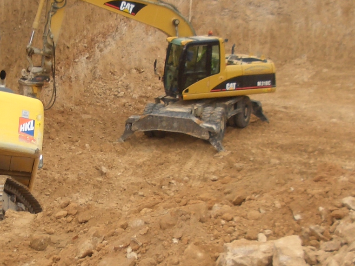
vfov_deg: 15.7
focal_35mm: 94
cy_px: 155
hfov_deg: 20.6
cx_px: 74
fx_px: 964
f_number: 2.6
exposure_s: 1/160
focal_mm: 5.8
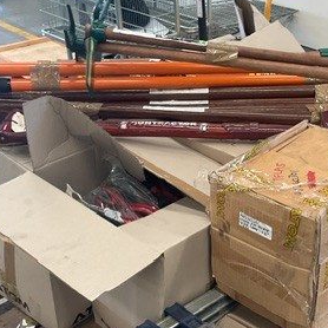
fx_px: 632
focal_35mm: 59
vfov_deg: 28.9
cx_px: 251
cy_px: 214
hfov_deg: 28.6
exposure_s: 1/60
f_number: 1.8
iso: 50
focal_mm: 3
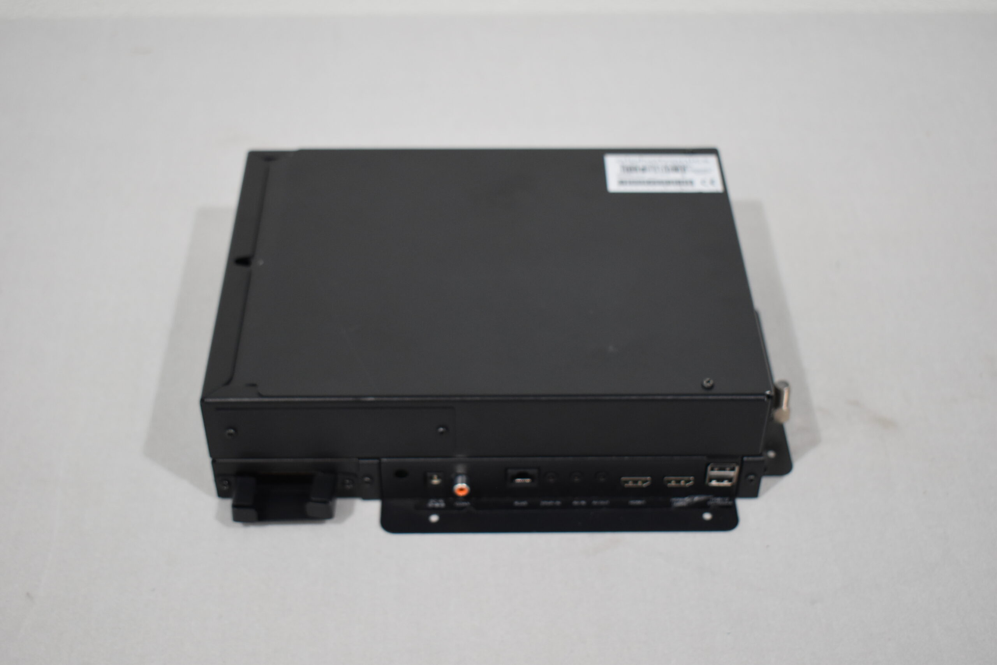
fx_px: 1412
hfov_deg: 38.9
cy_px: 332
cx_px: 498
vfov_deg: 26.5
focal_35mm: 51
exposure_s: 1/160
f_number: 4.5
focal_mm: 34
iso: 800
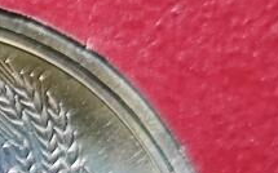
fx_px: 2559
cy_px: 580
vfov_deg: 3.7
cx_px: -569
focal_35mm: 338
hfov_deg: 5.8
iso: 200
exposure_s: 1/72.1
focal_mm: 5.84
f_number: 1.6
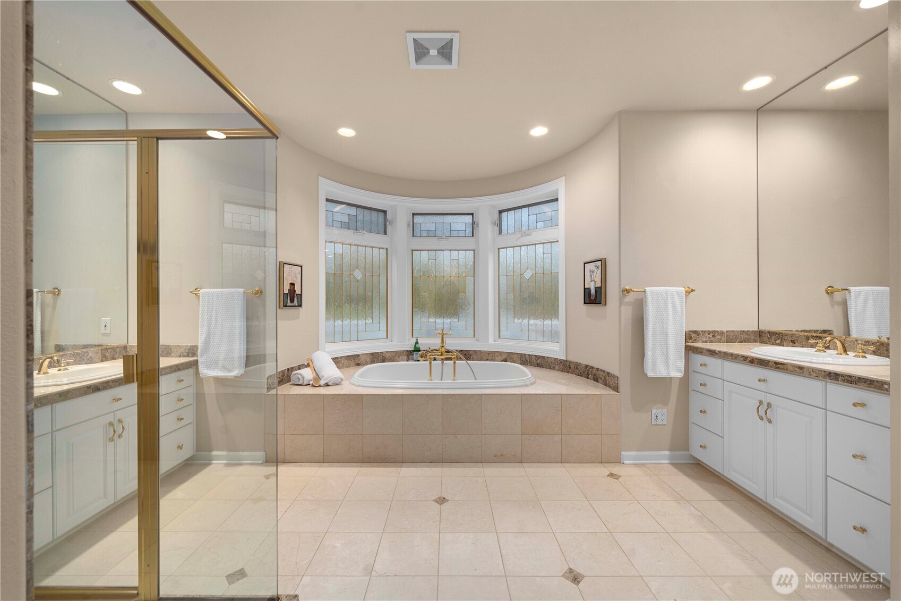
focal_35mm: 13
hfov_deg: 108.3
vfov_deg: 85.4
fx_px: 325
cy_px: 300
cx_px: 450
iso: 1000
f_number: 7.1
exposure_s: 1/13
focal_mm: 13
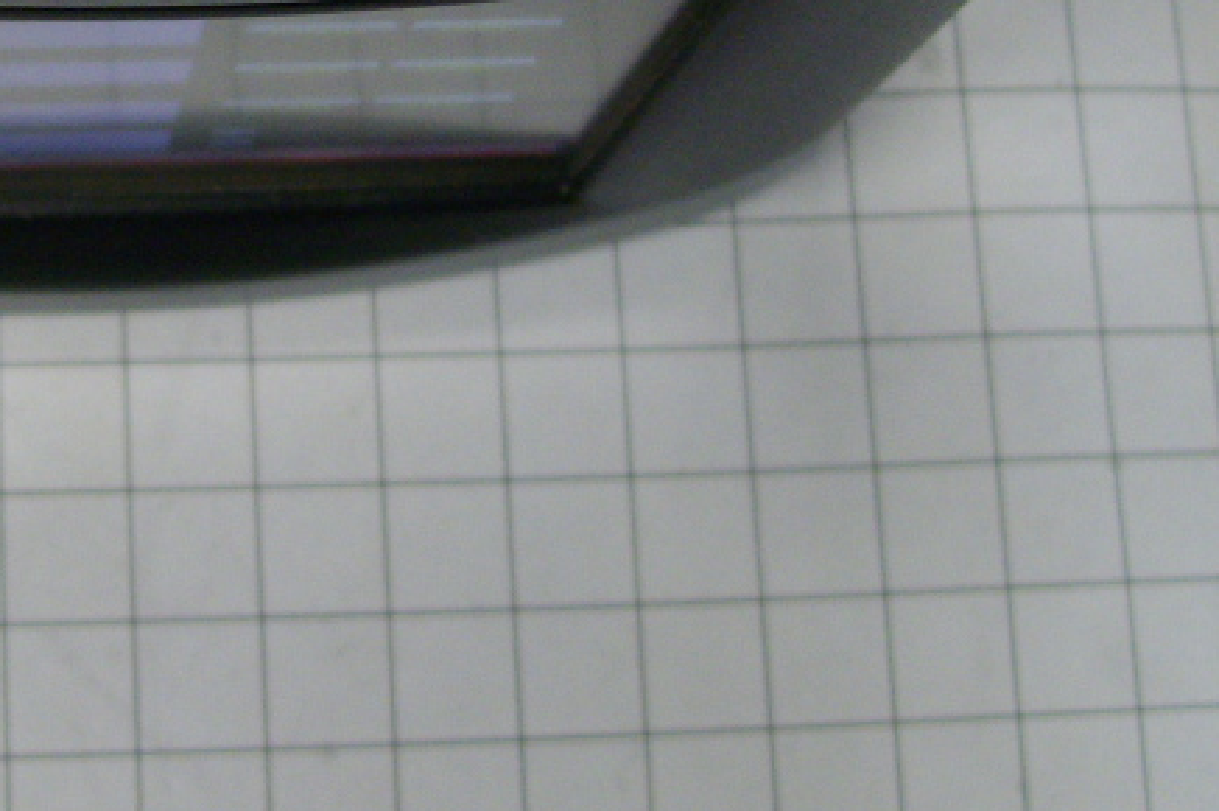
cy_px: -67
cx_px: 151
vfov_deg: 15.1
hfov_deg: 22.6
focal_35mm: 88
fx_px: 2977
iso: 160
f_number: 2.7
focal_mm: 6
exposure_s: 1/50
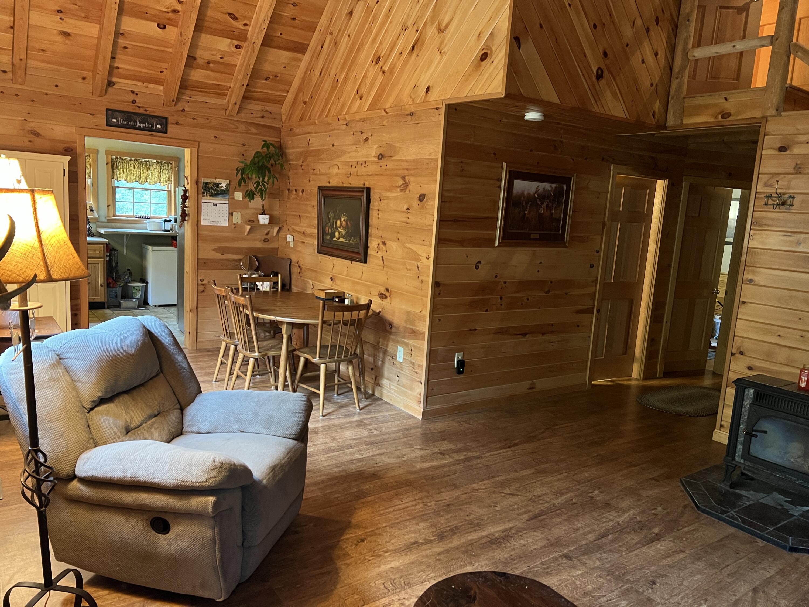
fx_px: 608
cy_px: 304
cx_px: 404
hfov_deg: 67.3
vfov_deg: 53.1
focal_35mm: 26
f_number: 1.5
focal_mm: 5.7
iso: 500
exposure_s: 1/40
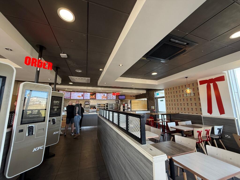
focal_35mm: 14
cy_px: 90
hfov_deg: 102.1
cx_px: 120
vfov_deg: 85.7
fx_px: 97
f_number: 2.2
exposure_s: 1/99
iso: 100
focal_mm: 2.22
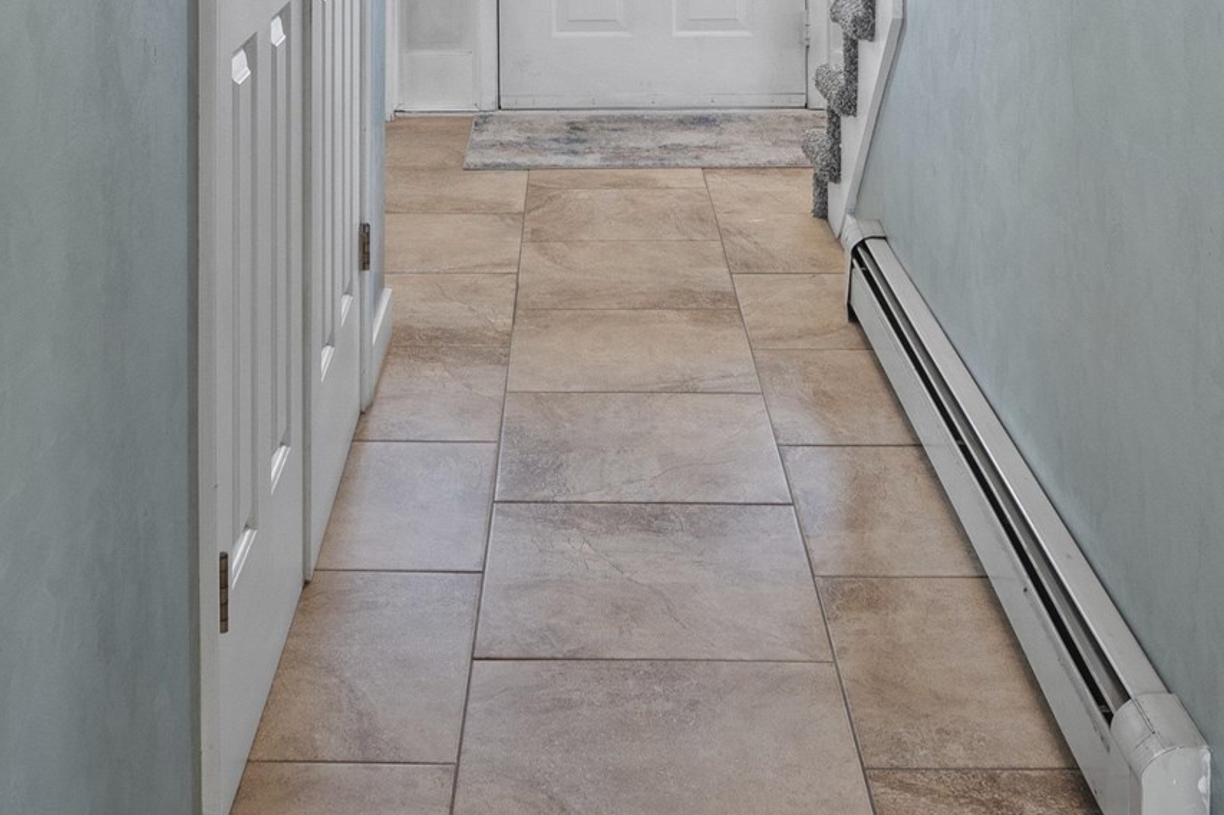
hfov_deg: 36.9
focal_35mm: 54
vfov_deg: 22.2
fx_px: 1835
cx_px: 564
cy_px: -270
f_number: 7.1
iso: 250
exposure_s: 4
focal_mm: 15
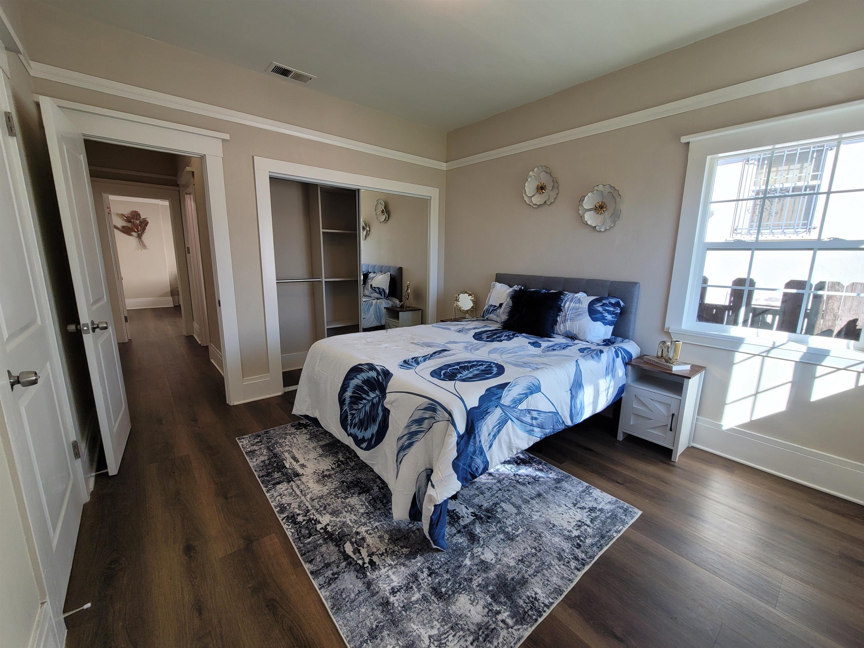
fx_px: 324
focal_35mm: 13
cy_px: 324
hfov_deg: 106.2
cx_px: 432
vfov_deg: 89.9
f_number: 2.2
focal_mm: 2.2
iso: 64
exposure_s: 1/129
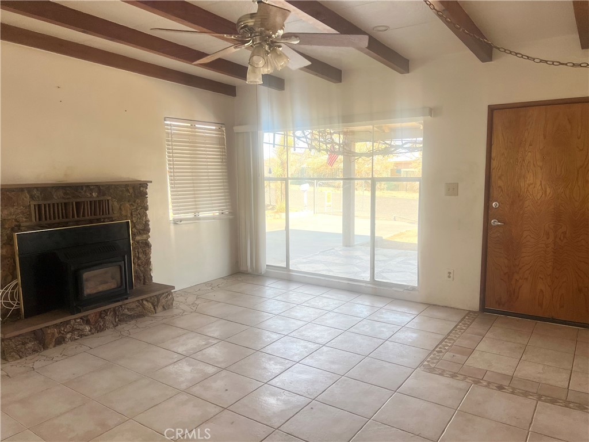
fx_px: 442
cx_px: 294
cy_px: 221
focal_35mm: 26
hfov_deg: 67.3
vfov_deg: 53.1
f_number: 1.5
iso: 50
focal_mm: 5.7
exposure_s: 1/370
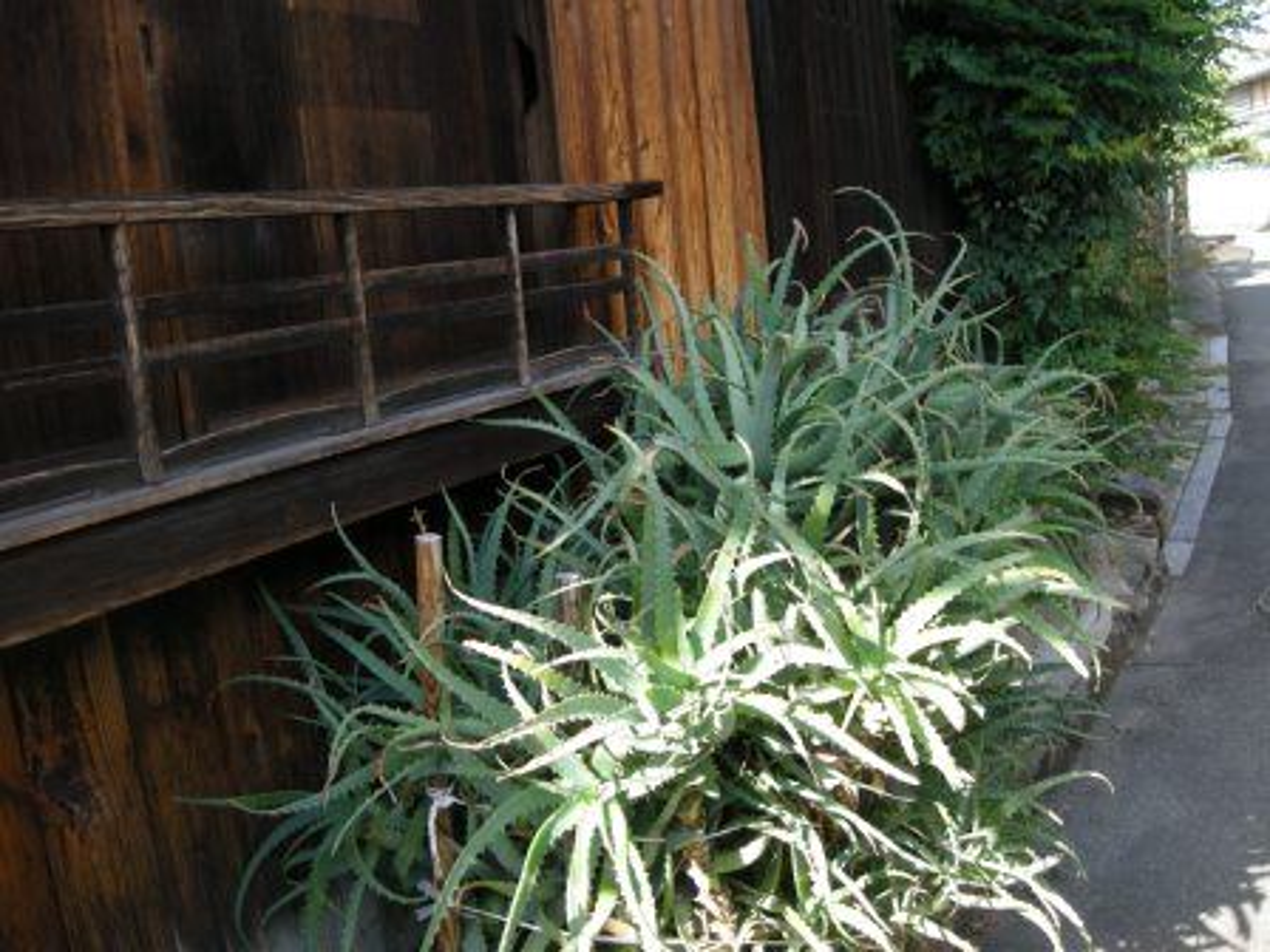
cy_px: 476
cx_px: 635
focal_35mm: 35
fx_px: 1284
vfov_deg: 40.7
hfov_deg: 52.6
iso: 50
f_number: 2.8
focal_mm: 5.7
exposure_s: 1/110
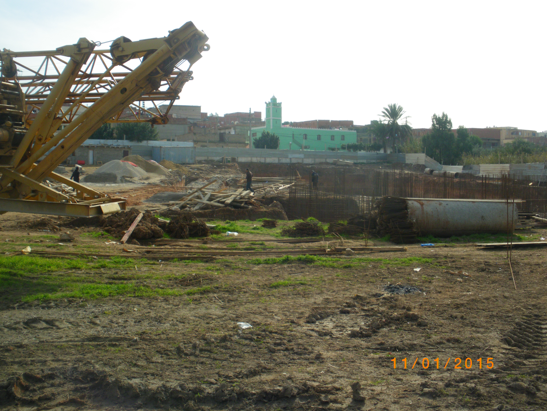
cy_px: 206
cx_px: 274
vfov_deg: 39.7
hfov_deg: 51.4
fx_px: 569
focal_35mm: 36
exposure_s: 1/320
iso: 100
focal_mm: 6.3
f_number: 5.4
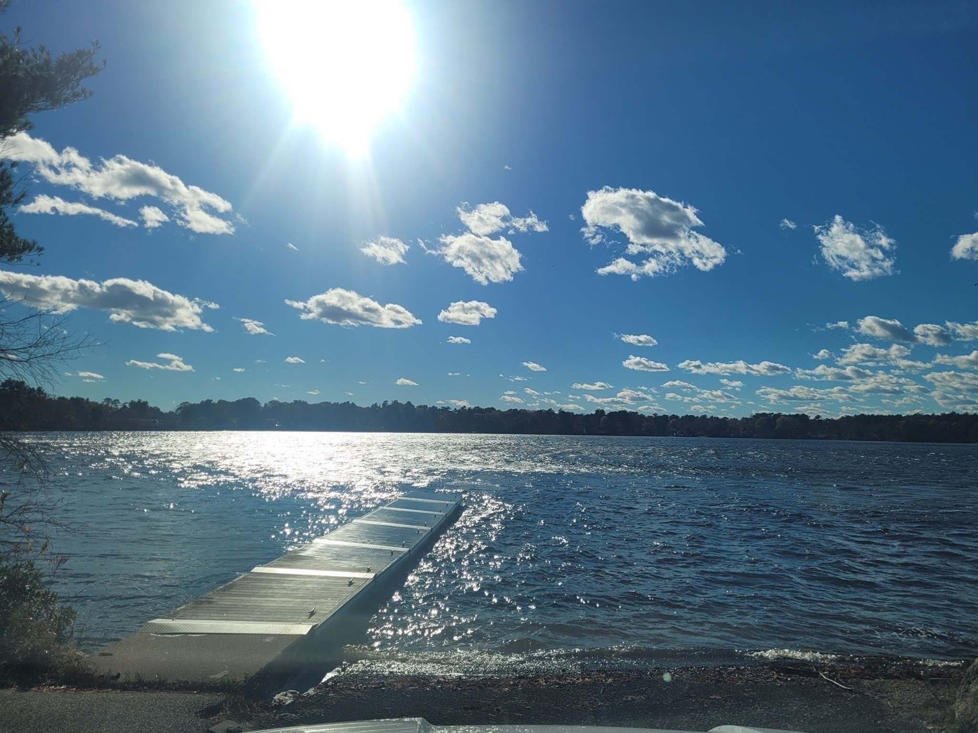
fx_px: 734
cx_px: 489
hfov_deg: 67.3
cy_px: 366
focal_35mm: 26
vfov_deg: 53.0
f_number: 1.8
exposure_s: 1/9232
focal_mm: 5.4
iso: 40
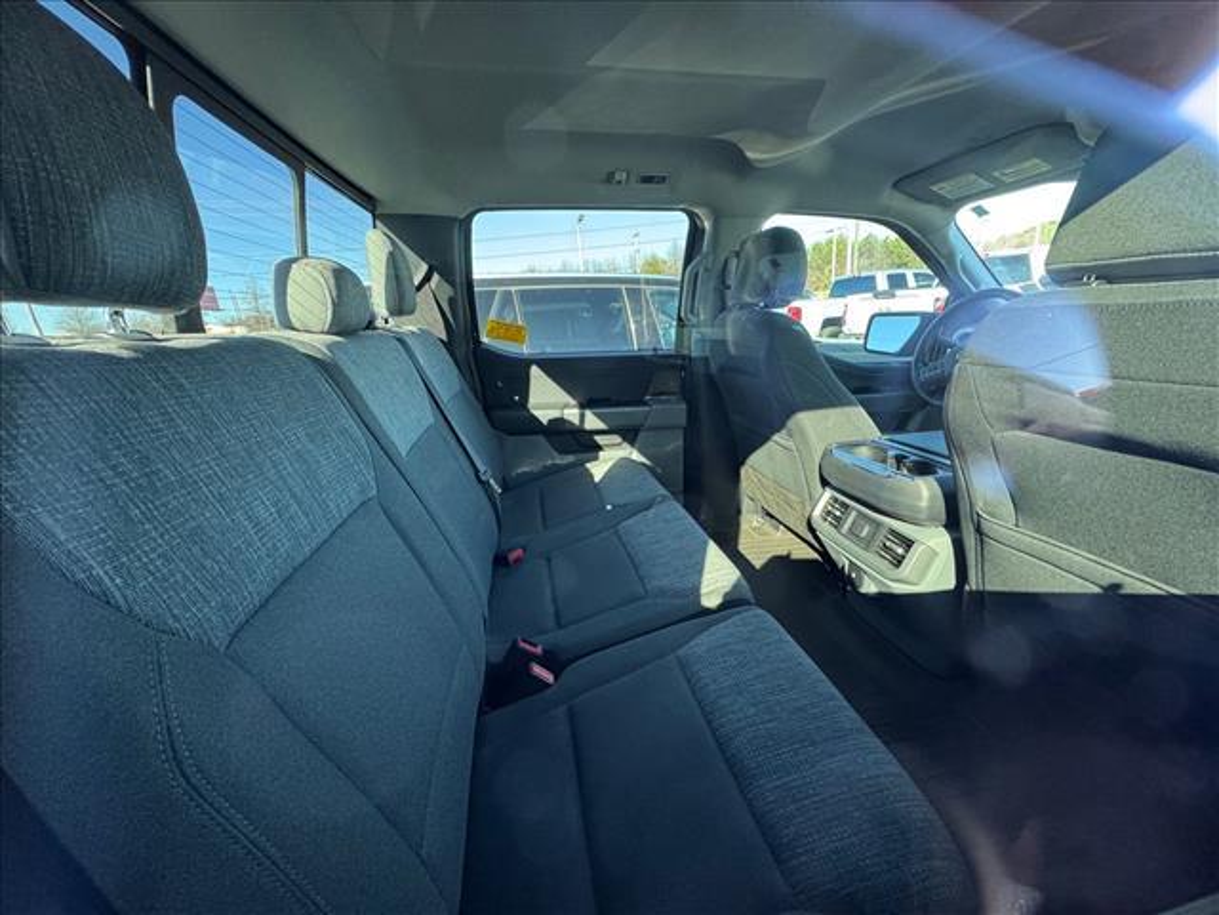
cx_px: 610
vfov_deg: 85.7
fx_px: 493
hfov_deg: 102.1
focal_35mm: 14
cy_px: 458
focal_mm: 2.22
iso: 640
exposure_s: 1/60
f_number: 2.2
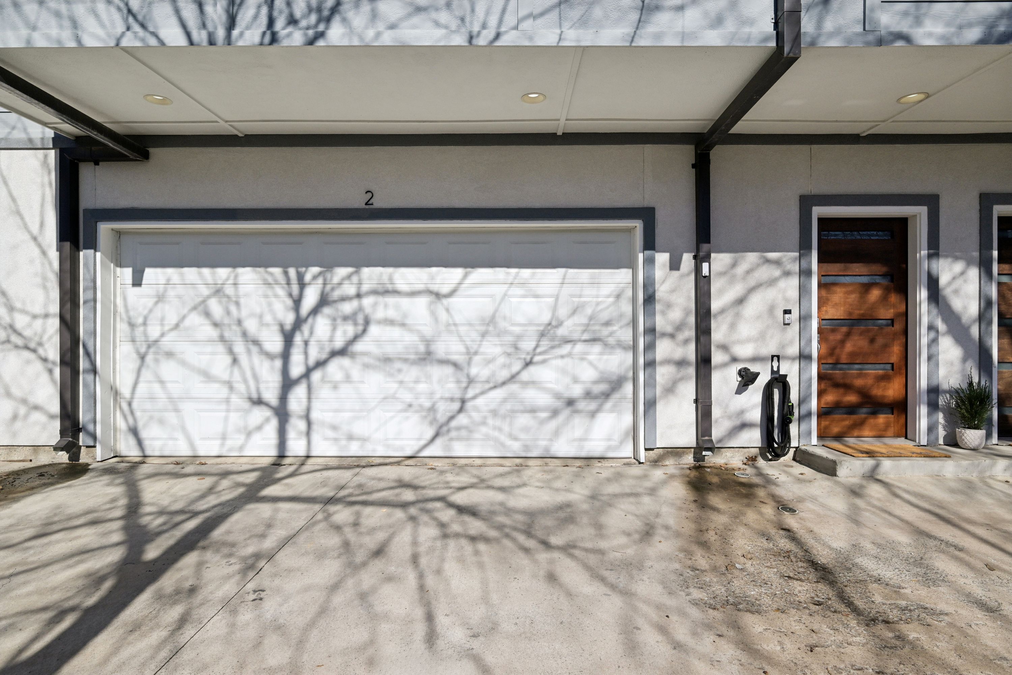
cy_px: 338
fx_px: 520
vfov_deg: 65.9
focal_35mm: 18
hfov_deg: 88.4
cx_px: 506
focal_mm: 18.5
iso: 400
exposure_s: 1/1600
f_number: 8
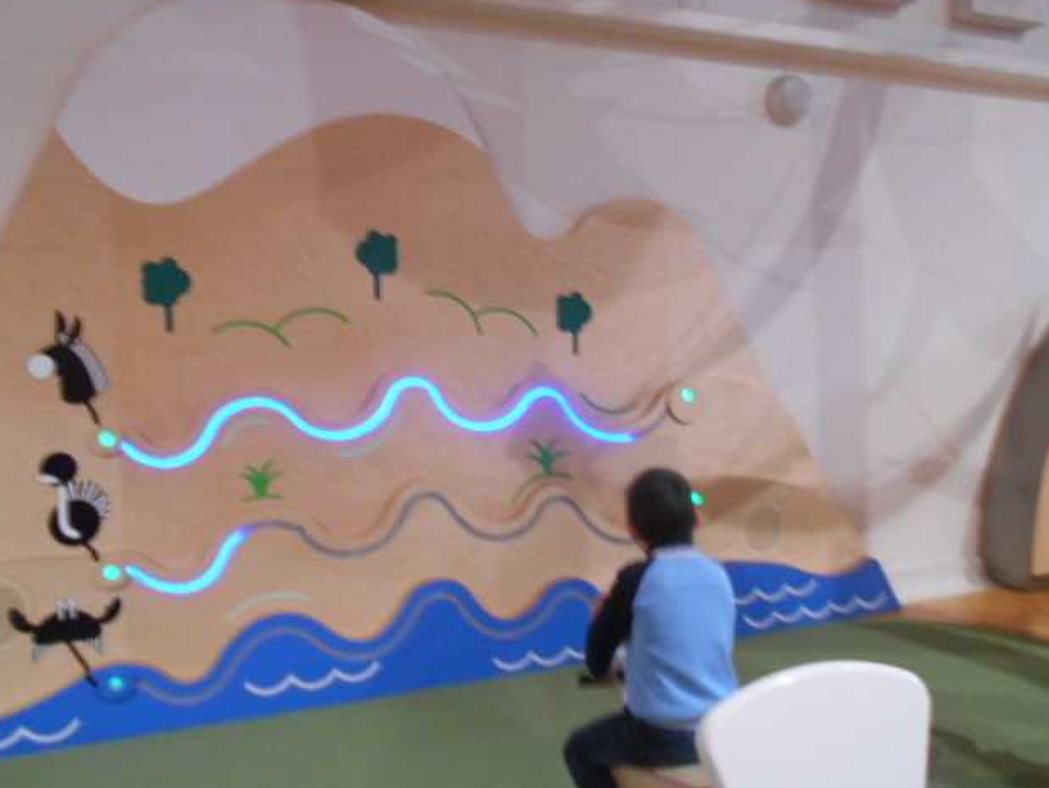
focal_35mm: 31
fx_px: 940
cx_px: 529
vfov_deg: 45.5
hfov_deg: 58.3
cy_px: 390
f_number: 3.4
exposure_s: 1/15
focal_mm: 5.1
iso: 400
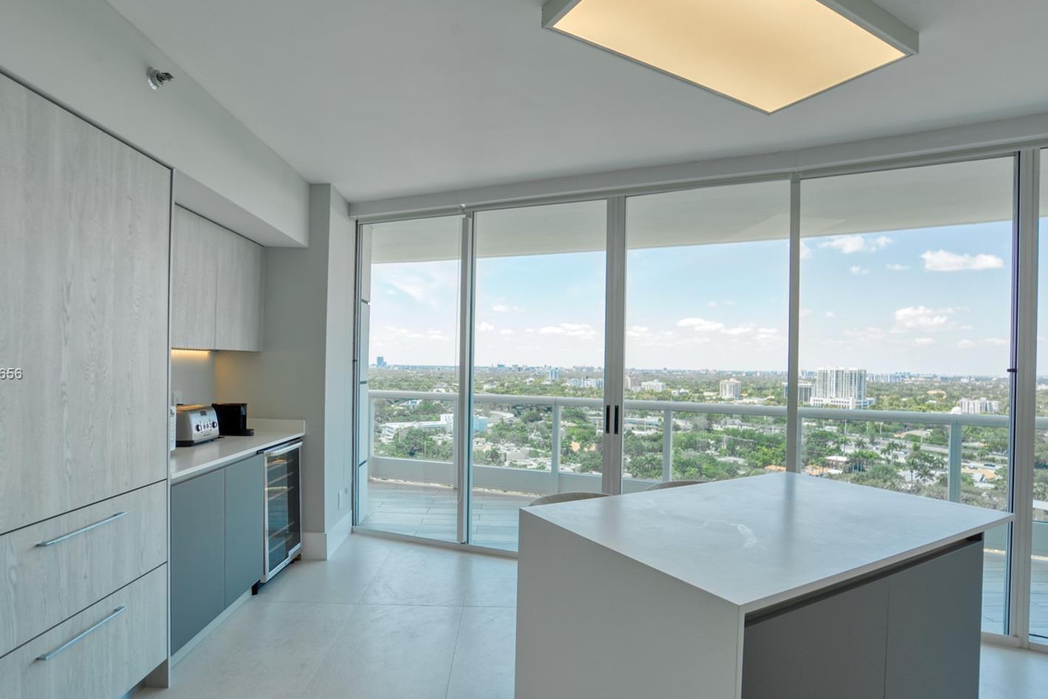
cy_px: 375
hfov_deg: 89.9
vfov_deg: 67.3
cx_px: 495
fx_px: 524
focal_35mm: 18
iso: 400
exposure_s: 1/320
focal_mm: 16
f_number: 8
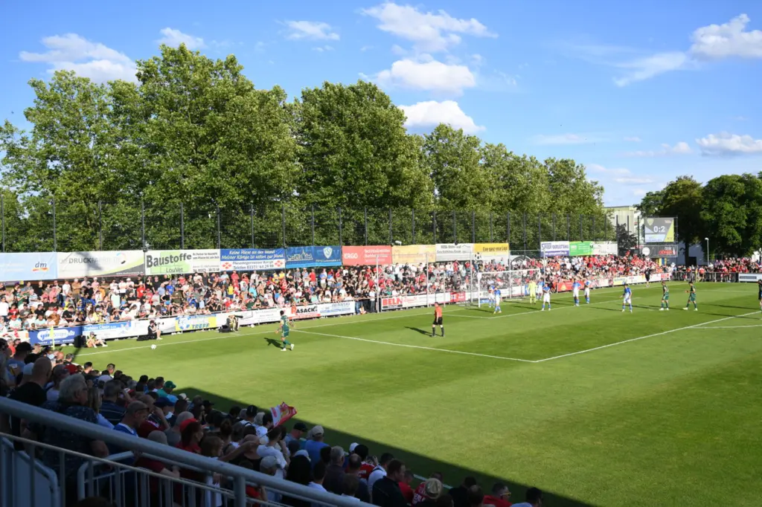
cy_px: 254
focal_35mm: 34
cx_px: 381
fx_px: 719
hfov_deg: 55.8
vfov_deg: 38.9
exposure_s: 1/1000
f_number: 3.5
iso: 100
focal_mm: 34
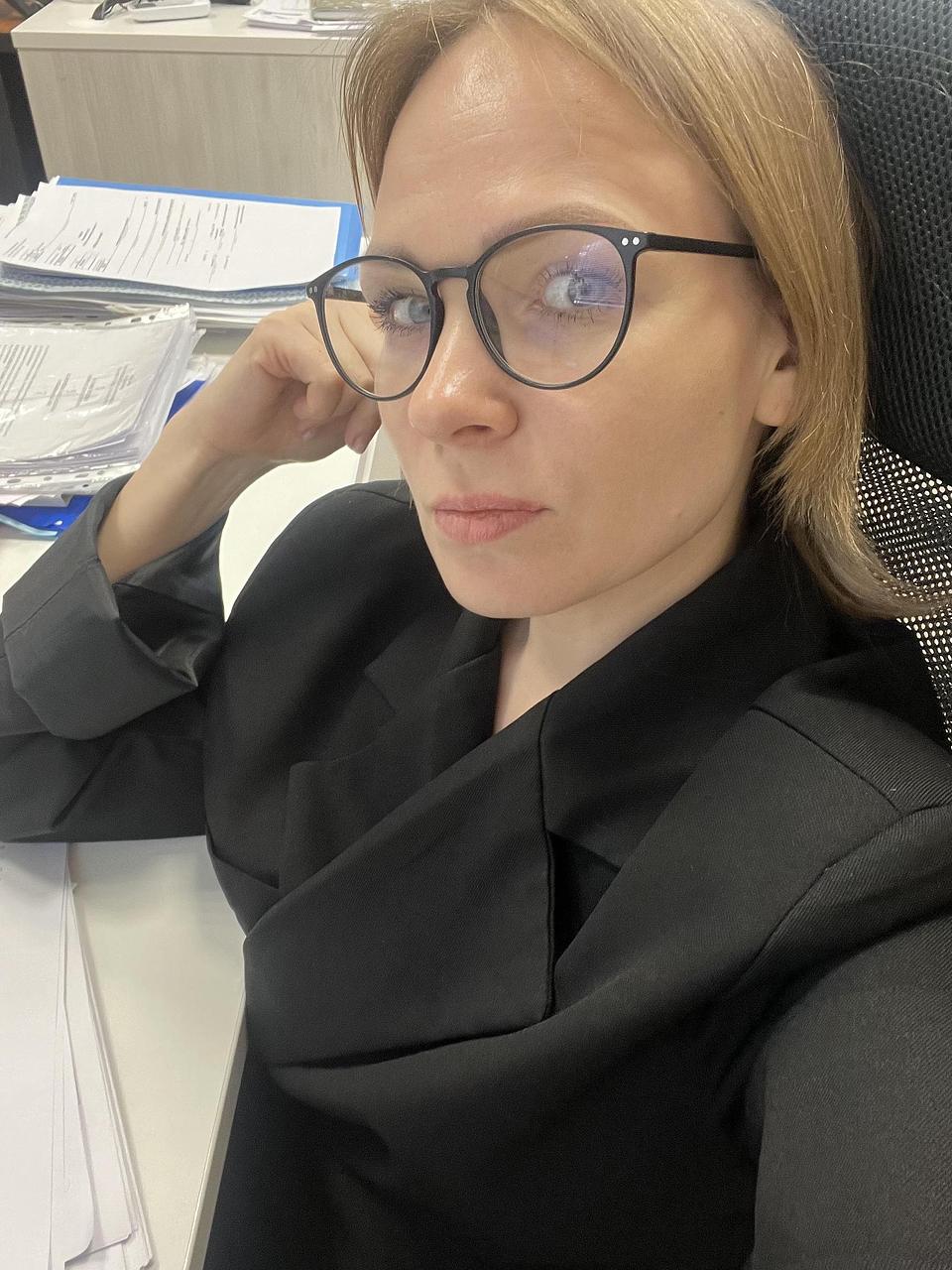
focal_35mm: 30
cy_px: 635
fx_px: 1100
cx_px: 476
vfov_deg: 60.0
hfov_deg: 46.8
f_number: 2.2
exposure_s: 1/50
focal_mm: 2.71
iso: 200
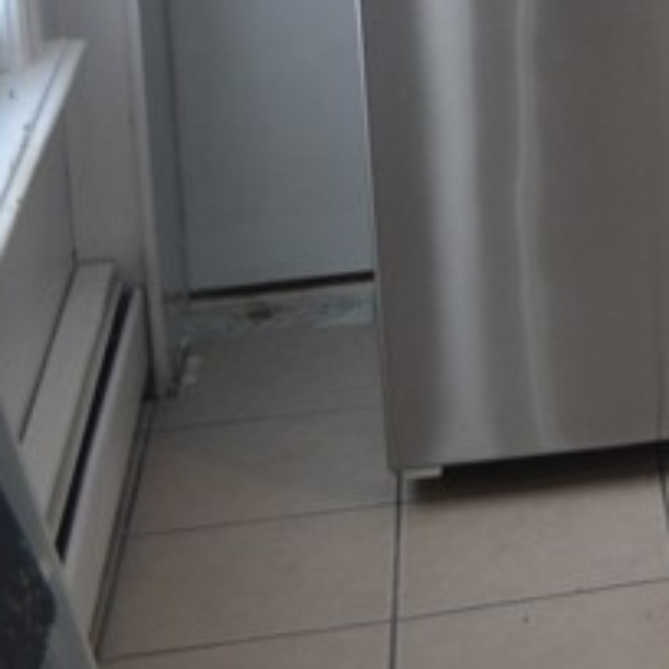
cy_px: -472
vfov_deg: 13.1
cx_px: 1741
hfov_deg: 11.2
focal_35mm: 122
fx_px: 2668
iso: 400
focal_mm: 18
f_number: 3.5
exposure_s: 1/50
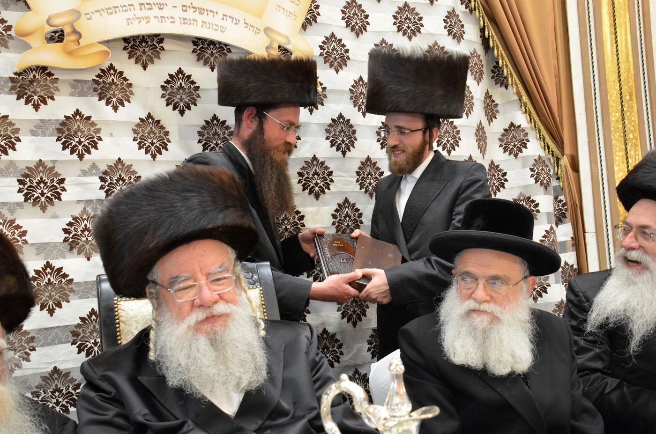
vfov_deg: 39.8
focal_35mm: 33
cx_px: 328
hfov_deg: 57.3
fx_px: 600
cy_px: 217
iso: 1600
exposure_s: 1/60
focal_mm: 22
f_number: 6.3
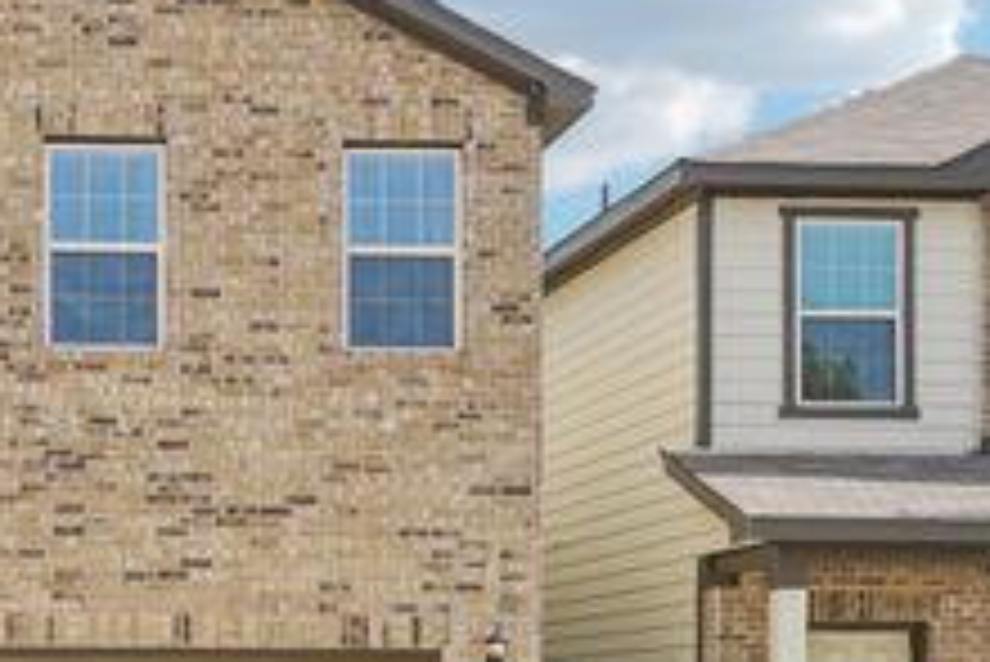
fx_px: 2095
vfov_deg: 17.9
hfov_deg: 25.3
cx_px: -4
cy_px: 399
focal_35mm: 76
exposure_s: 1/160
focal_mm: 33.5
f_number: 8
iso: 100
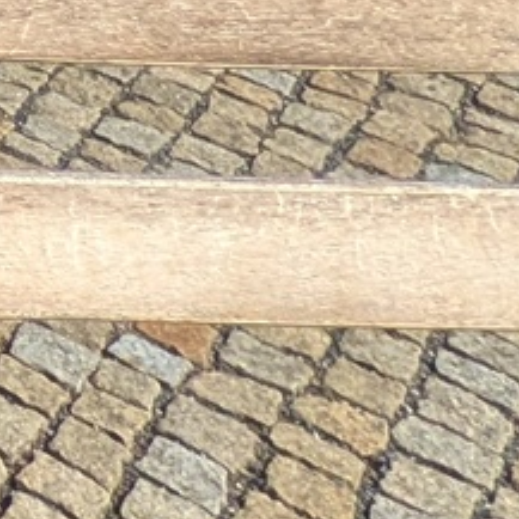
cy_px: -1007
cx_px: -1158
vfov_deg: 11.5
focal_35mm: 94
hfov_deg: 10.5
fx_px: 1594
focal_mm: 2.02
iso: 50
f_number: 1.7
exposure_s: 1/3906
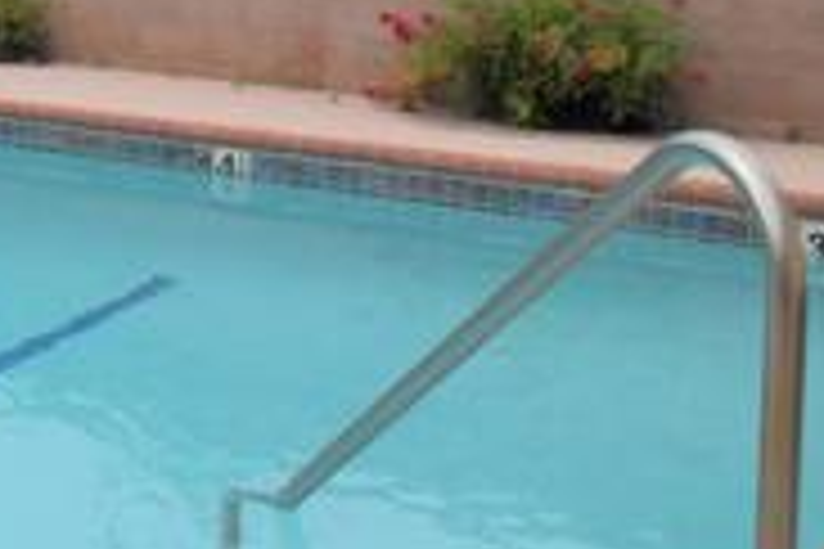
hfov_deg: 20.0
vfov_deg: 15.7
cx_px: -491
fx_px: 1923
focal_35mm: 84
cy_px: -110
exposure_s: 1/1250
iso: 3200
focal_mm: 24
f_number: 18
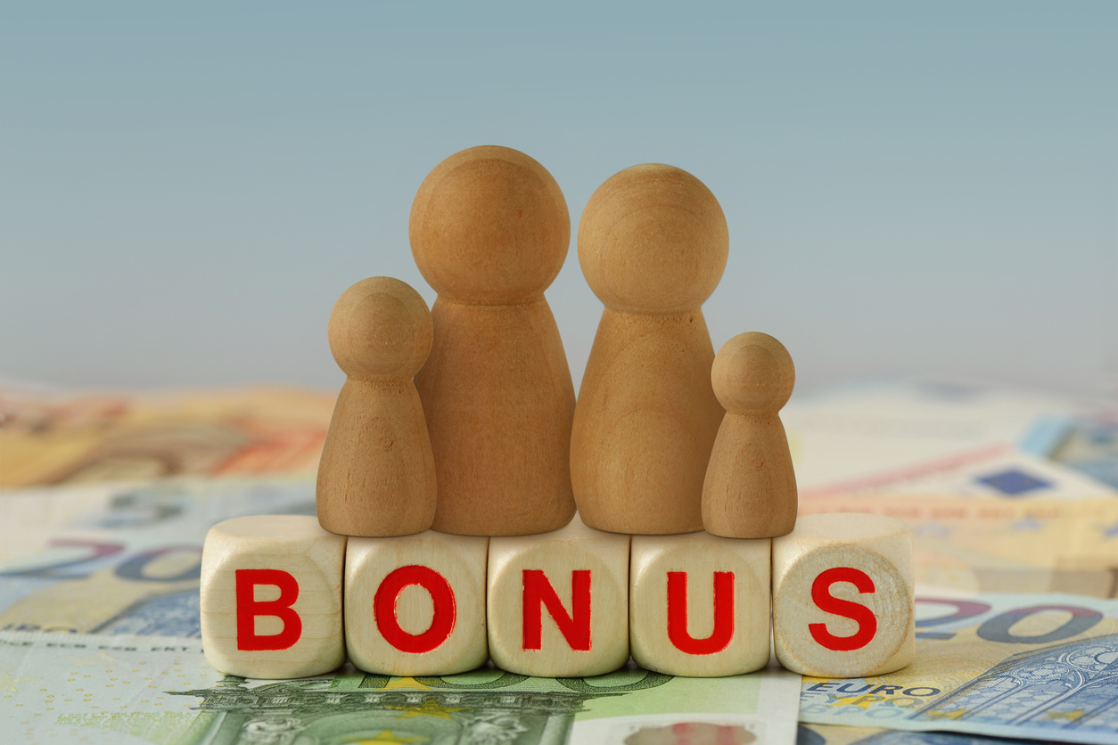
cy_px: 372
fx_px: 4192
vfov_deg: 10.2
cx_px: 559
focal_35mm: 135
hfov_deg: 15.2
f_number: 9
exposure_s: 1/2.5
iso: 100
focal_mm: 90
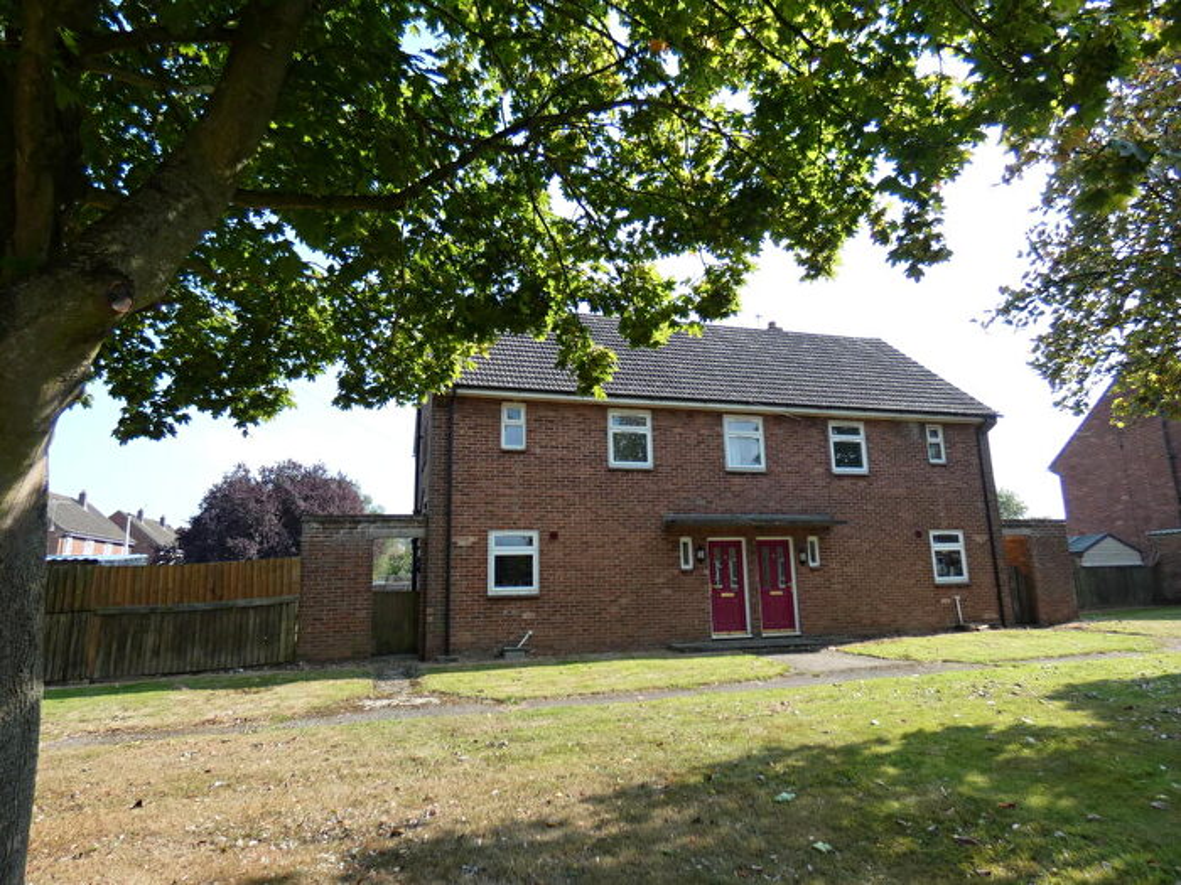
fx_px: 682
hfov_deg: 81.7
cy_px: 442
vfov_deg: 66.0
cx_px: 590
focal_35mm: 20
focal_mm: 3.6
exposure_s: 1/640
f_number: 2.8
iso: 80
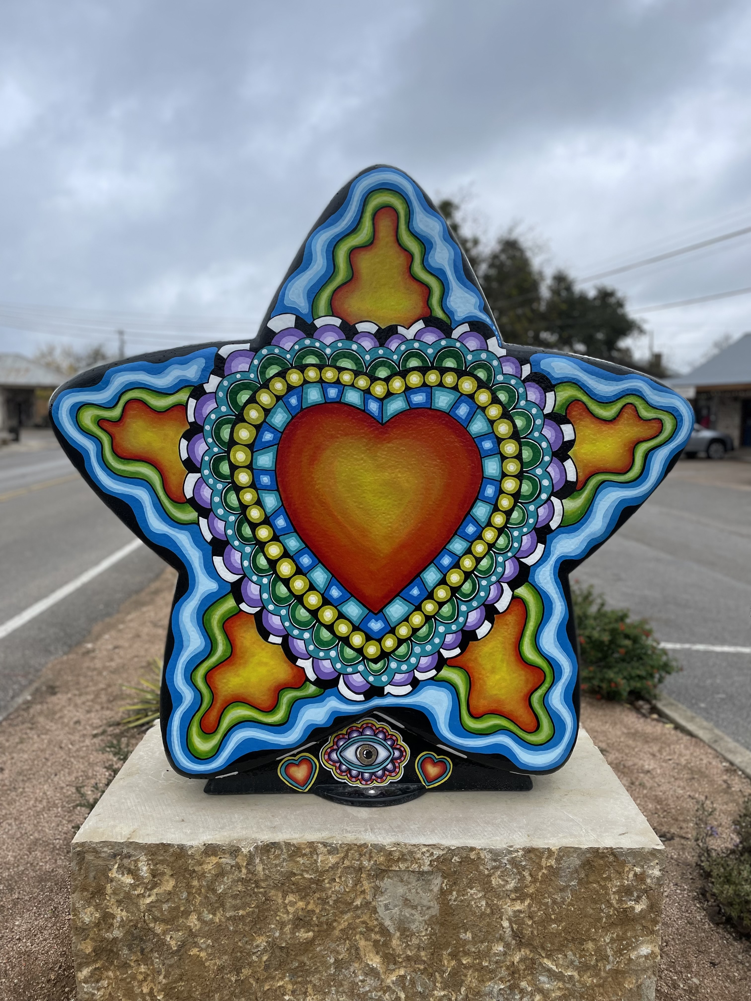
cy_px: 500
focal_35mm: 26
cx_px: 376
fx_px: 752
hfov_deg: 53.1
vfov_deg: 67.3
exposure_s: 1/1135
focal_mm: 4.2
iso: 50
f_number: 1.6
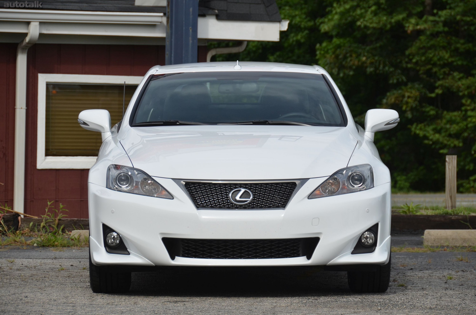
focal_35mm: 180
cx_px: 238
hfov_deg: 11.4
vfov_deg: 7.6
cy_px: 158
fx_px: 2375
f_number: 6.3
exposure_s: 1/1600
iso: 400
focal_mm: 120
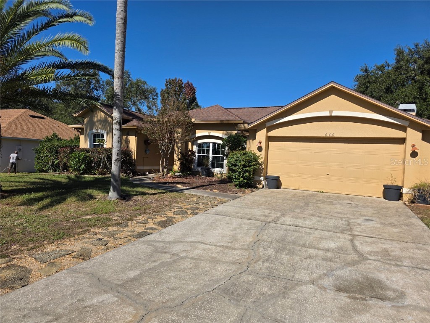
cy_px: 162
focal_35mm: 23
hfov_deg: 73.9
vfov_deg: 58.9
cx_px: 215
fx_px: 286
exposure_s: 1/7944
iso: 64
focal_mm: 6.3
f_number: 1.7
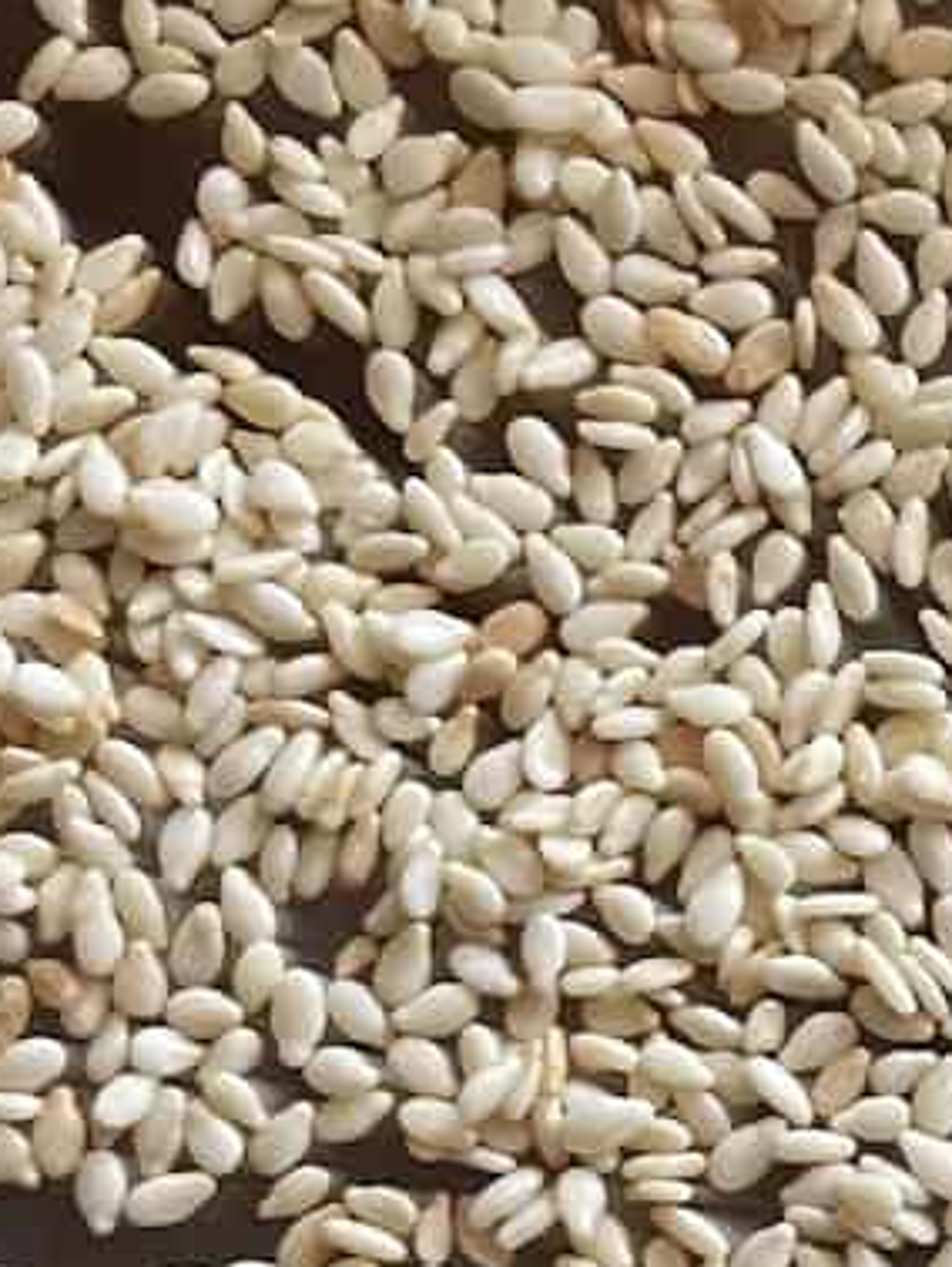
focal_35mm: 110
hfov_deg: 12.7
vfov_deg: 17.5
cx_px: 1455
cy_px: 1227
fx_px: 4029
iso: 250
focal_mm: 4.2
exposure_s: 1/60
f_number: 1.6
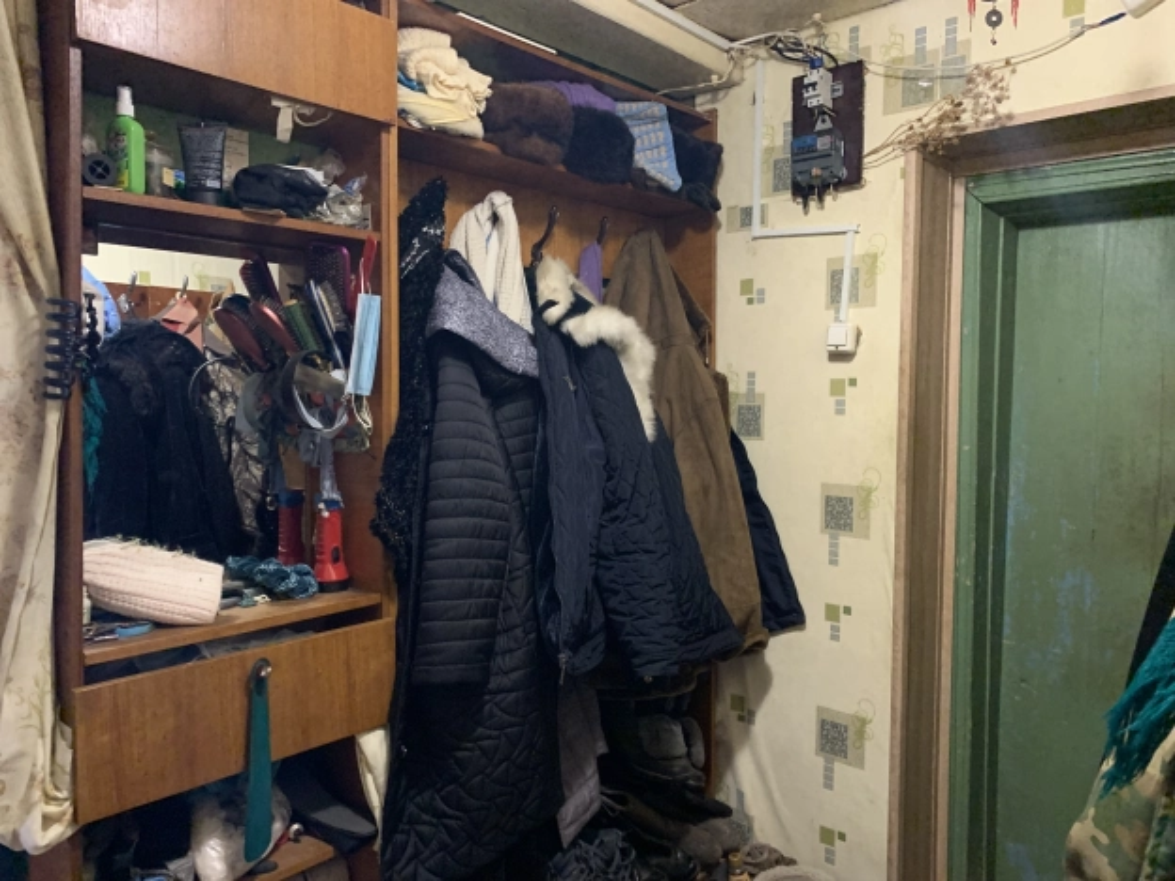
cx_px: 588
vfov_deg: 53.1
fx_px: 883
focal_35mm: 26
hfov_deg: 67.3
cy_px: 440
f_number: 1.8
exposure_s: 1/25
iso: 500
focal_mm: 4.25
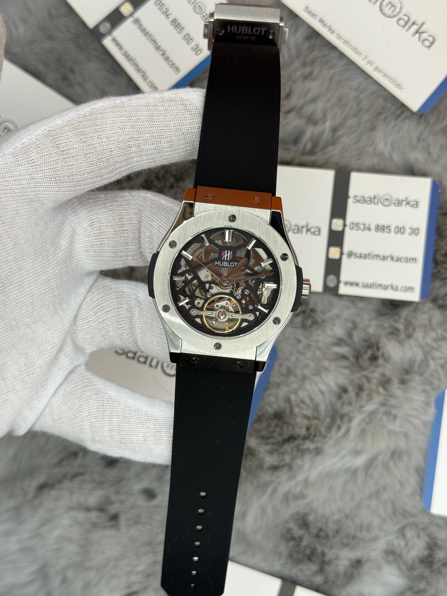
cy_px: 298
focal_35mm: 48
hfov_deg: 30.3
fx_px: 826
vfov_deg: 39.7
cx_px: 224
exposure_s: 1/719
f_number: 1.78
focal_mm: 6.76
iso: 64
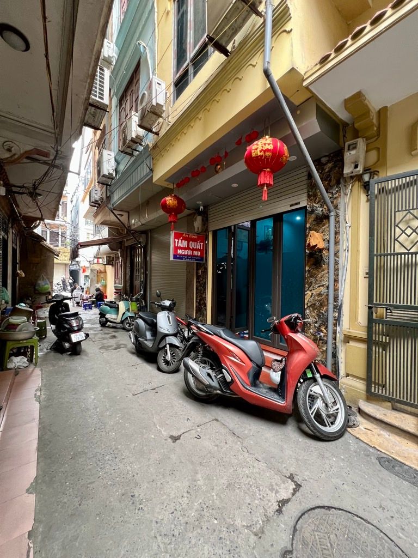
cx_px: 209
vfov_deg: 106.2
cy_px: 279
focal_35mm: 13
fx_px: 209
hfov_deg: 89.9
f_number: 1.8
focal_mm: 1.57
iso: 250
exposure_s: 1/60
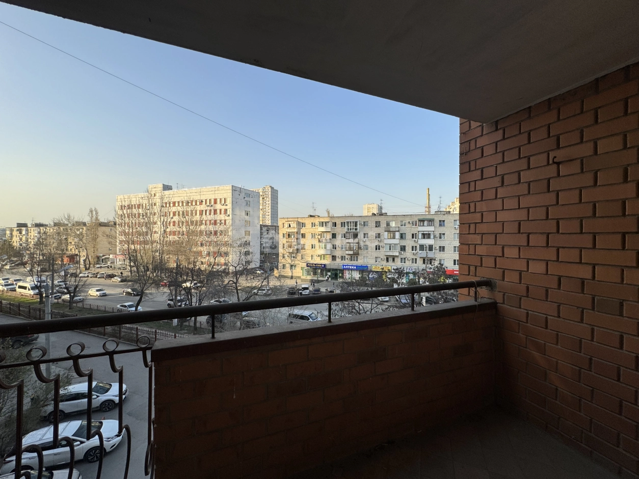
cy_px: 240
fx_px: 258
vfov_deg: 85.7
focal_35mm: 14
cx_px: 320
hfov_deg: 102.1
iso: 40
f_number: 2.2
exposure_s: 1/787
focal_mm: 2.22
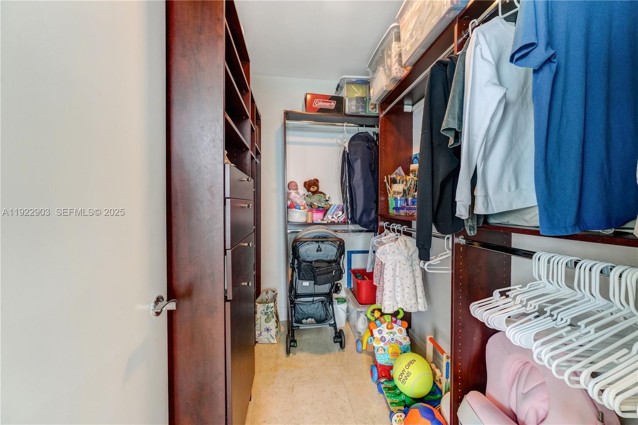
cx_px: 319
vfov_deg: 81.2
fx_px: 248
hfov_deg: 104.3
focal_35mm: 14
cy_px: 212
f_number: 9
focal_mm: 14
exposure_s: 1/30
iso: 2000
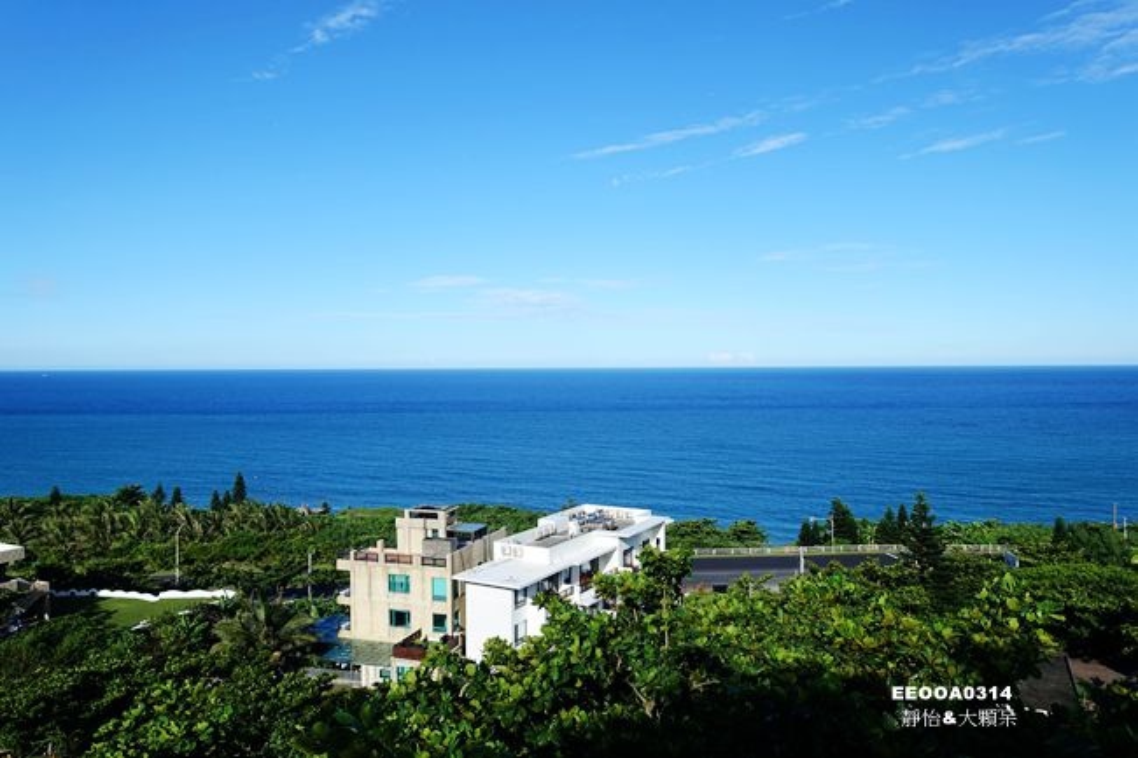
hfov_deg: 73.8
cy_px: 379
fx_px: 758
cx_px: 569
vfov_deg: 53.1
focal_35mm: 24
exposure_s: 1/125
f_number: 4
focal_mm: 8.8
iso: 125
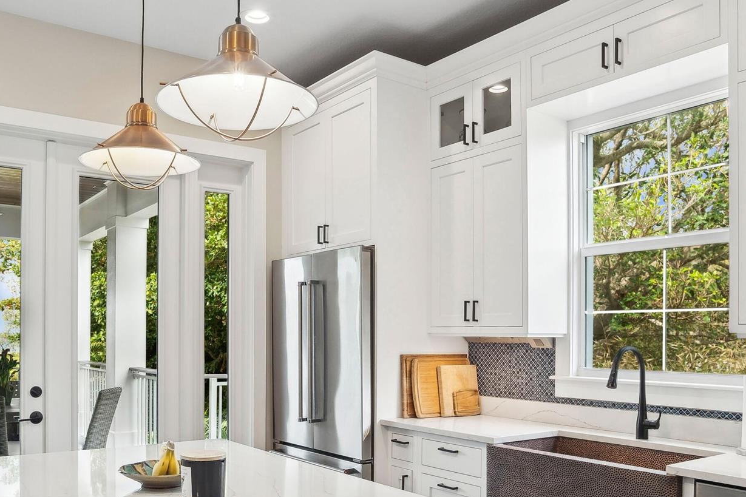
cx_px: 305
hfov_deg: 61.5
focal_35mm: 30
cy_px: 346
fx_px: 622
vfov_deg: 42.8
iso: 200
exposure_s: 1/40
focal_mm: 12
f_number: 9
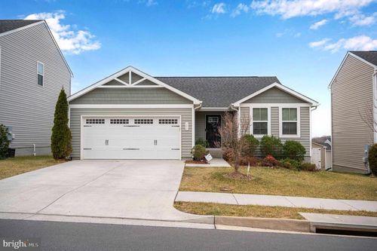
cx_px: 188
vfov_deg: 40.5
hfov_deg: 58.0
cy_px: 126
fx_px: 340
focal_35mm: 32
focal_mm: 32.5
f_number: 5
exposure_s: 1/1250
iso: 1000
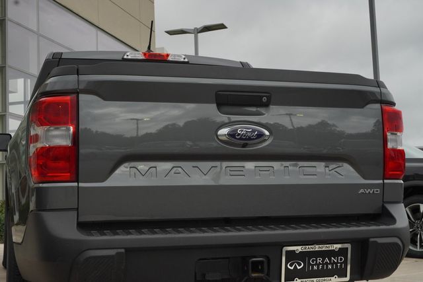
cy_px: 141
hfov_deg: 36.9
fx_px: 635
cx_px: 212
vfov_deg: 25.1
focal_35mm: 54
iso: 160
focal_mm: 36
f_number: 13
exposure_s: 1/60
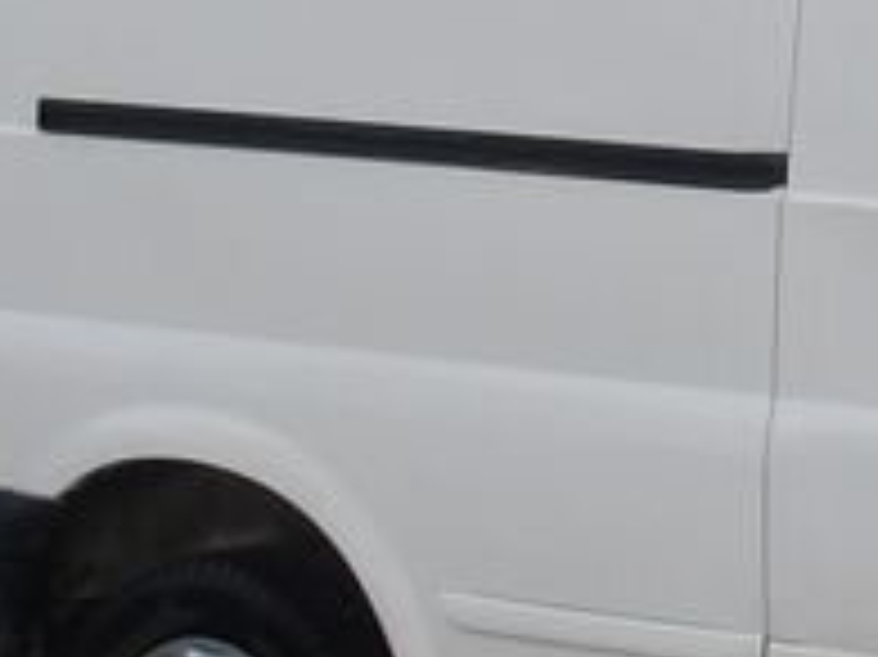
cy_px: -14
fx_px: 3599
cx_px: 1851
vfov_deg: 10.3
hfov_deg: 12.1
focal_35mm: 142
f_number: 3
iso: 100
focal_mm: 4.9
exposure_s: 1/560
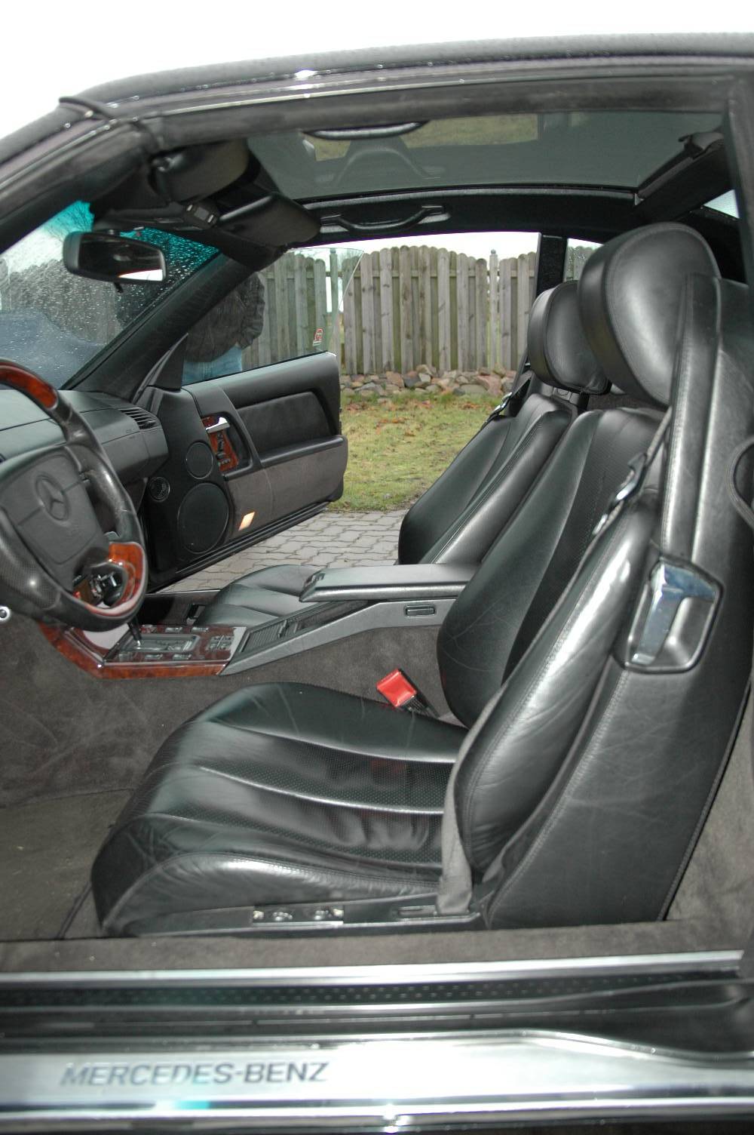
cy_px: 568
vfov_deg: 64.6
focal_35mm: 28
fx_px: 897
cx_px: 377
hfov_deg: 45.6
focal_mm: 19
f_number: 3.5
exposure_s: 1/60
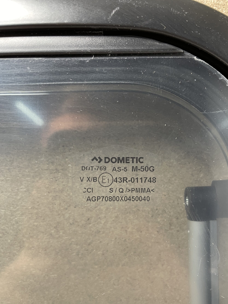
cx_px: 129
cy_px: 165
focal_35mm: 30
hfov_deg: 46.7
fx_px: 263
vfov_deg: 59.9
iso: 250
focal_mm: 5.1
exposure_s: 1/50
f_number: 1.6
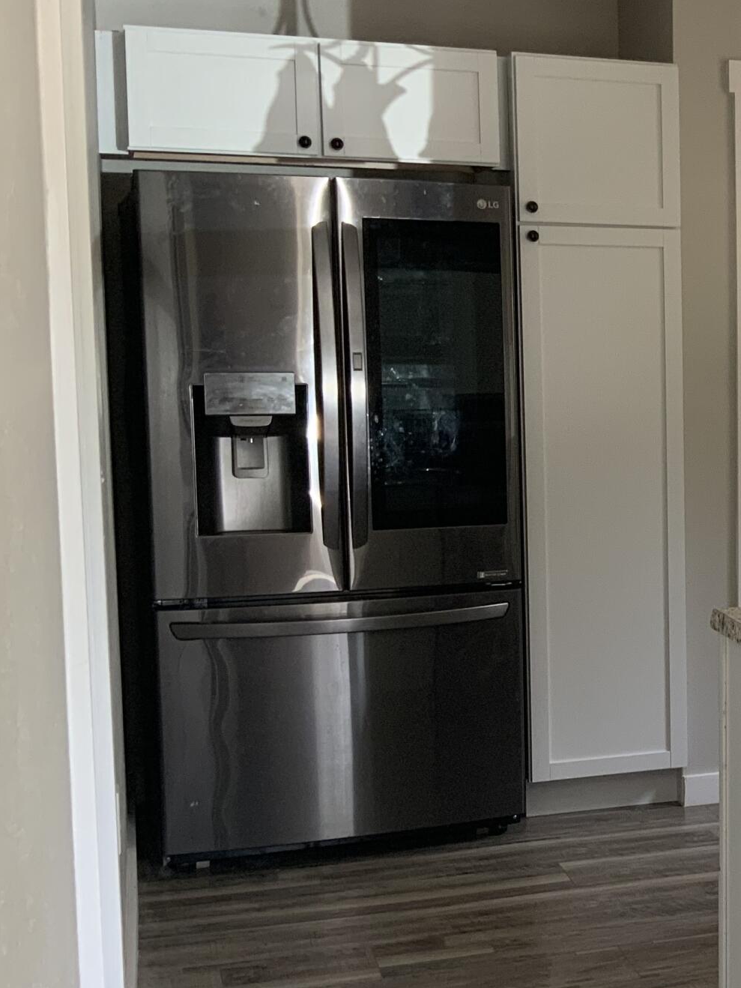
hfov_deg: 20.3
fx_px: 1883
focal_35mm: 66
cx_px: 966
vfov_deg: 29.4
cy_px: 543
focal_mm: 3
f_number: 1.8
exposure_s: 1/122
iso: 50
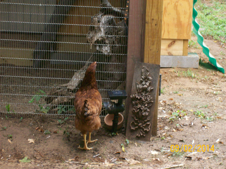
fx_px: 705
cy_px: 84
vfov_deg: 13.7
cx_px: 113
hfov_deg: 18.2
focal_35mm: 108
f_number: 4.8
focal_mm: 18
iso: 160
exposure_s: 1/39.5
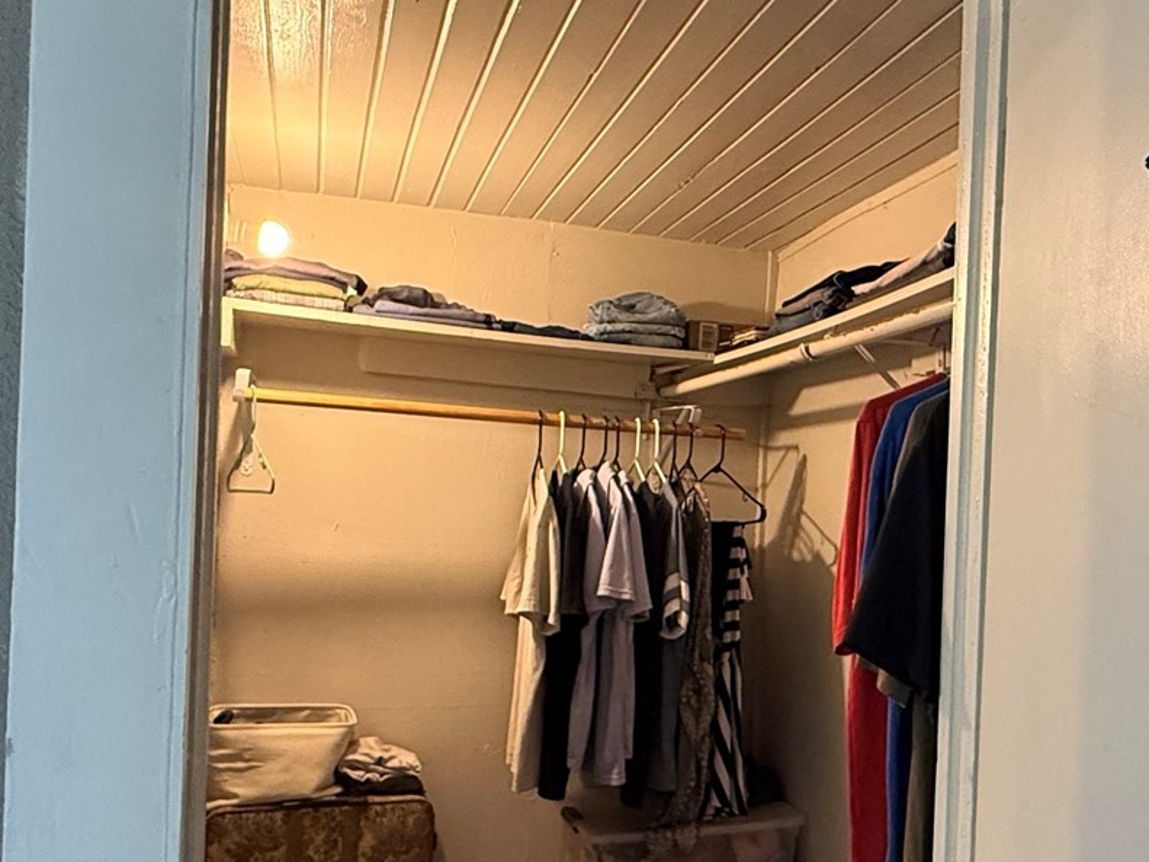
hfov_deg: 53.6
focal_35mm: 34
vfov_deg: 41.7
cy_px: 496
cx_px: 691
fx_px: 1128
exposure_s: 1/60
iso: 320
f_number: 2.2
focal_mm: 2.22
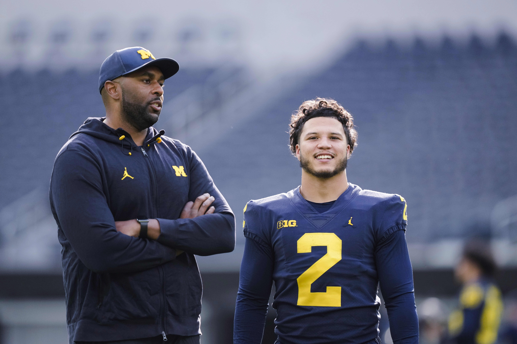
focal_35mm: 400
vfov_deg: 3.4
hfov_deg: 5.2
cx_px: 258
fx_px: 5744
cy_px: 172
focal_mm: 400
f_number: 2.8
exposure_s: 1/2000
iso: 1600
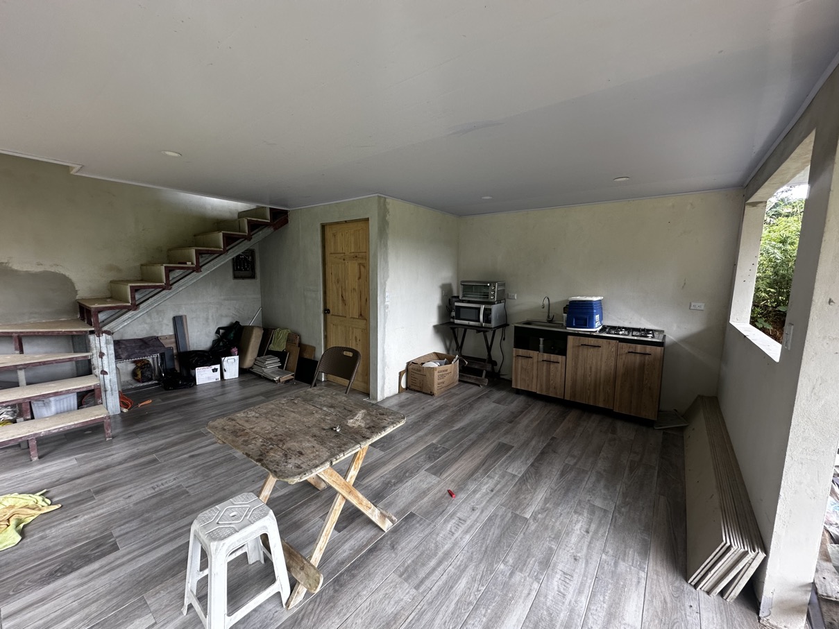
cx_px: 420
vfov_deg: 85.7
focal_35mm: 14
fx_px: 339
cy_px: 314
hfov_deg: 102.1
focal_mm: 2.22
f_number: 2.2
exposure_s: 1/99
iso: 100
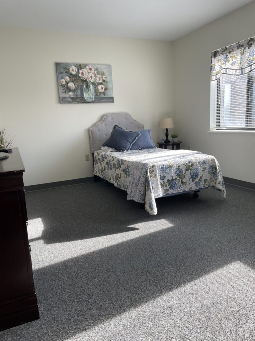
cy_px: 170
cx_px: 128
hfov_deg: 53.1
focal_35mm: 26
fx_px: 255
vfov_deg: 67.3
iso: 40
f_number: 1.6
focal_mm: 4.2
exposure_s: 1/121
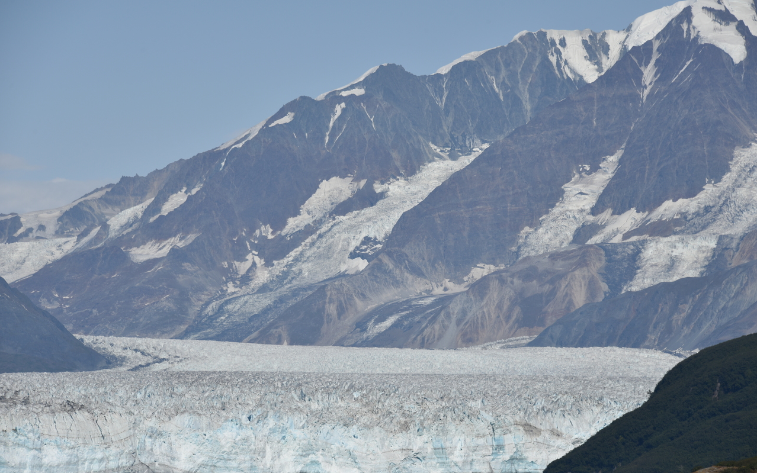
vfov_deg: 6.8
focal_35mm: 194
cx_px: 378
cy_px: 249
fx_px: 4003
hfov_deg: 10.8
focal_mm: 190
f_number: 11
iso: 100
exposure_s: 1/500
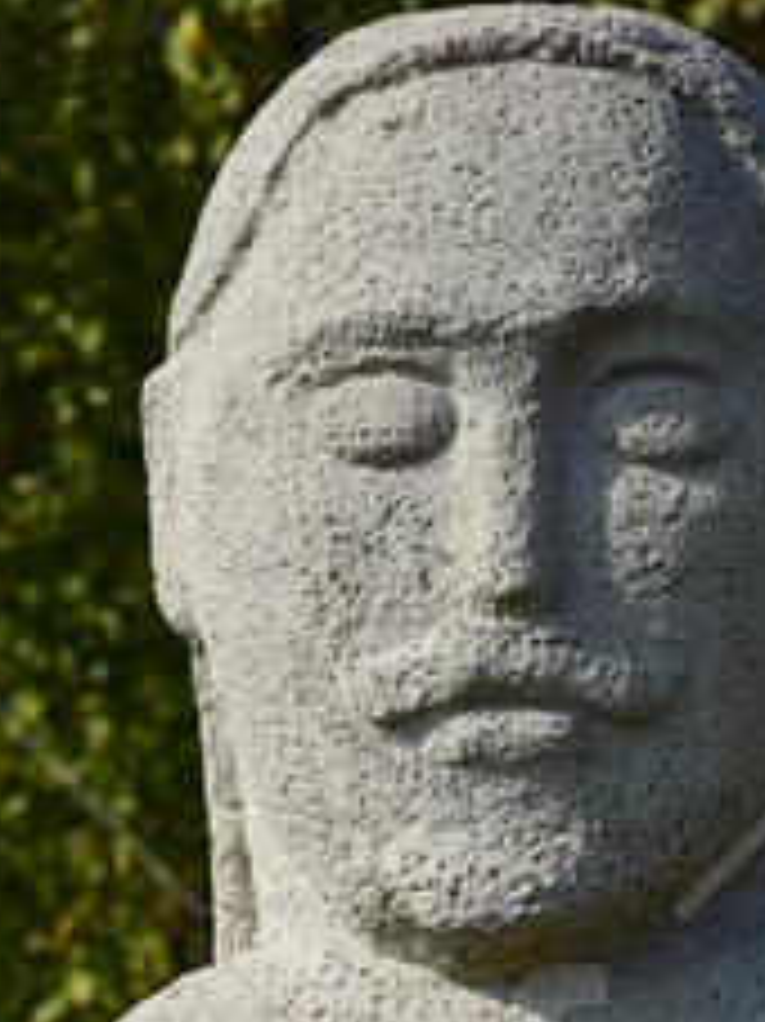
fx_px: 11421
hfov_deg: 3.8
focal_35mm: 387
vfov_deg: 5.1
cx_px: 439
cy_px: 1153
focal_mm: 105
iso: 100
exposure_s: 1/500
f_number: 5.6
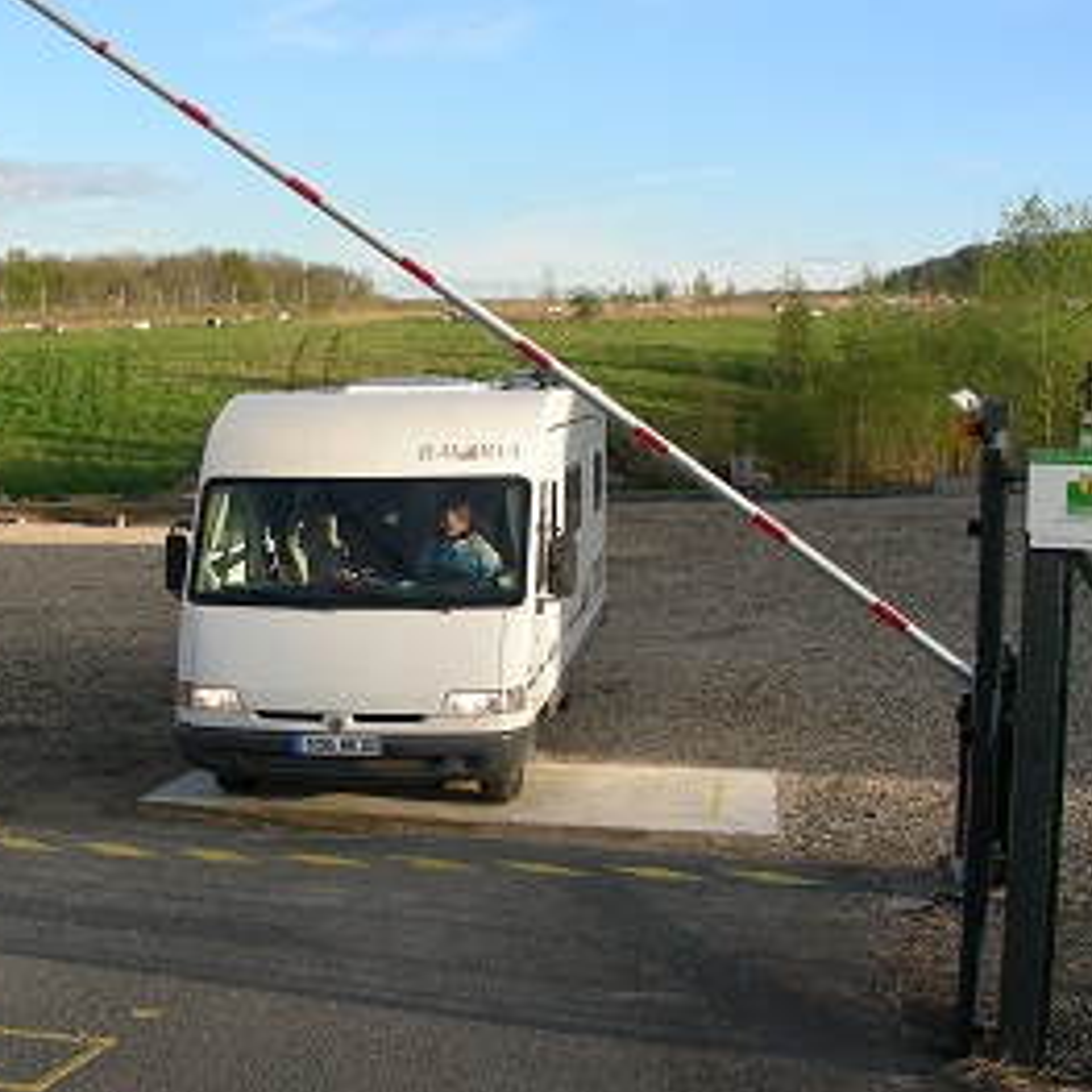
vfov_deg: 33.4
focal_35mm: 51
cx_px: 370
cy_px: 552
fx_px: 1820
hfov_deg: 33.1
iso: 50
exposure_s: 1/259
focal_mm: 6.3
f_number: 4
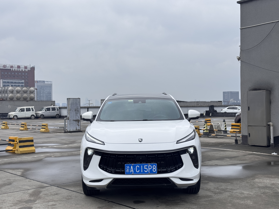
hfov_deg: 39.7
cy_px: 104
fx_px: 387
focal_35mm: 48
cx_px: 140
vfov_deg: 30.3
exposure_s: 1/2611
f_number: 1.78
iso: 64
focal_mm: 6.76
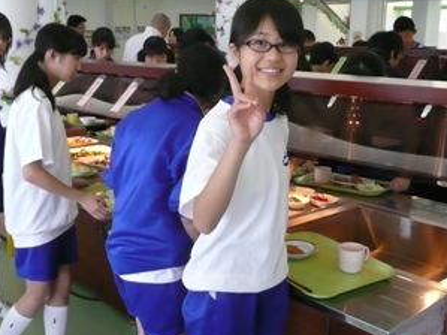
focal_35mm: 48
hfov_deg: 39.6
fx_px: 620
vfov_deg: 30.2
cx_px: 187
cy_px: 188
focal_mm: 5.2
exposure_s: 1/60
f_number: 3.5
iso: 320
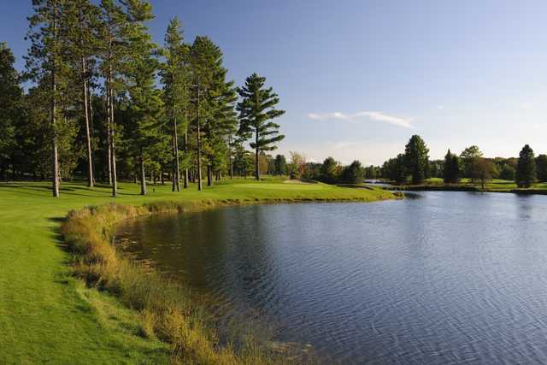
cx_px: 274
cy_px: 182
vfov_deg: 38.9
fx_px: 517
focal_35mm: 34
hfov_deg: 55.8
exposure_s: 1/40
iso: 200
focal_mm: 34
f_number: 11
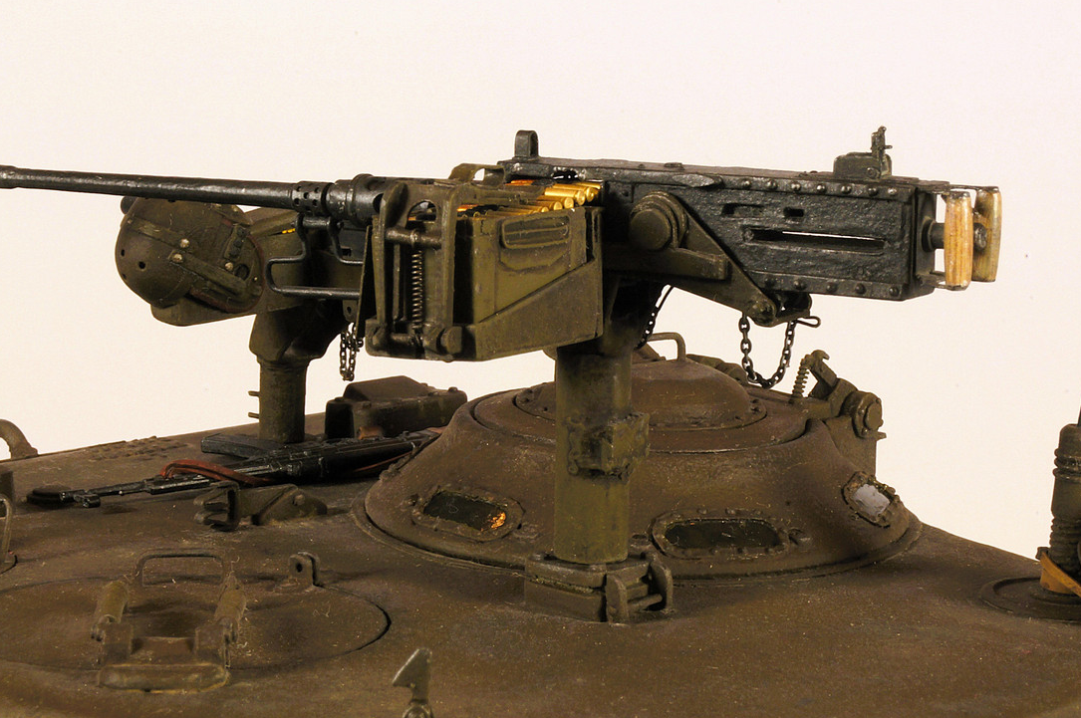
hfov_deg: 22.4
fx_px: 2730
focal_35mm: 91
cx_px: 546
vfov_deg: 15.0
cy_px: 361
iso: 320
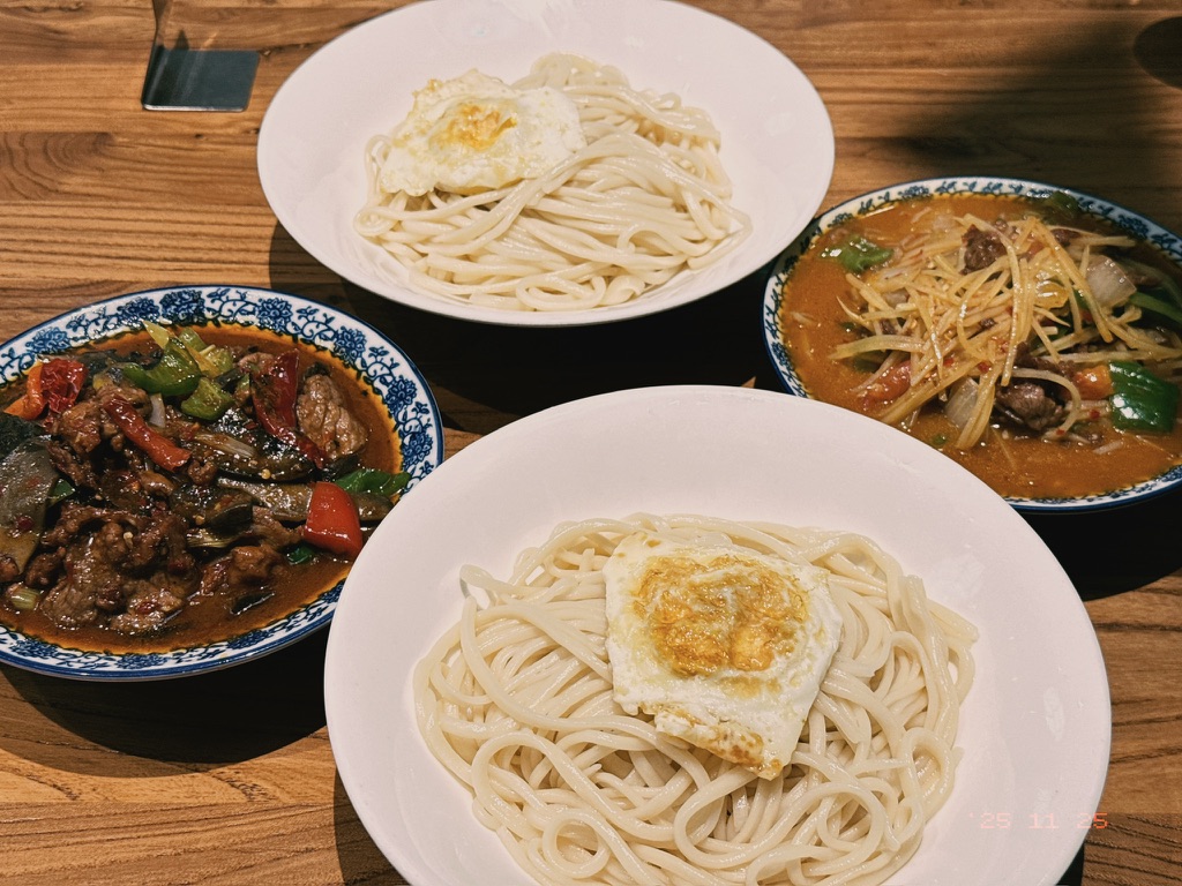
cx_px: 591
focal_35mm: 48
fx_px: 1639
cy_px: 443
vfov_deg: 30.3
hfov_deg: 39.7
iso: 100
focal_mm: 6.76
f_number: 1.78
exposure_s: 1/100
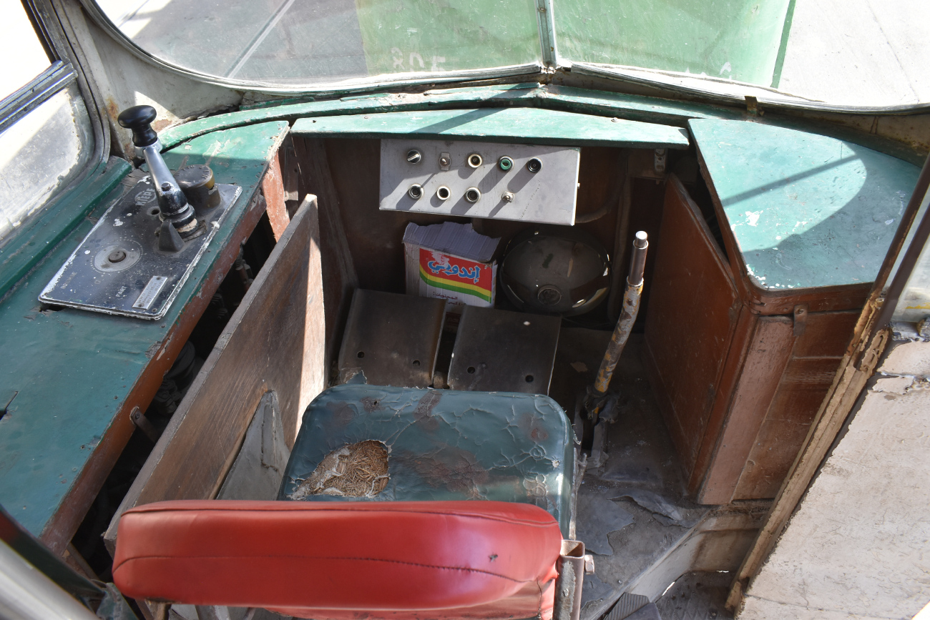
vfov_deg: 47.9
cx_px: 465
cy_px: 310
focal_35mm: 27
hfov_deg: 67.4
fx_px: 698
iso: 400
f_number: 8
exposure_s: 1/250
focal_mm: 18
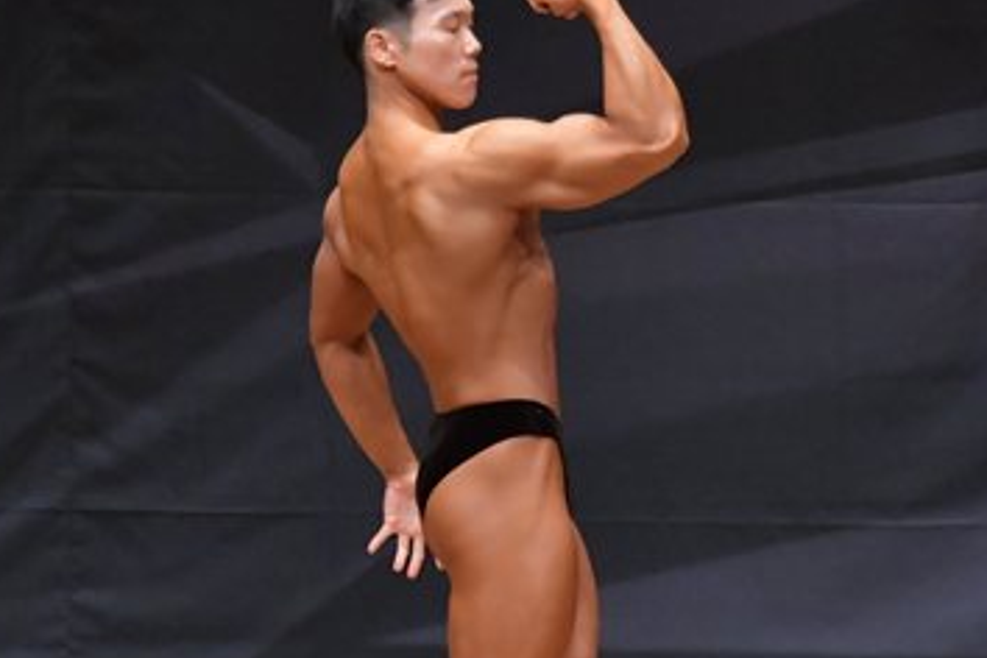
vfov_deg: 2.5
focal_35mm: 558
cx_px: 417
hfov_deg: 3.7
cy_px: 471
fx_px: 15297
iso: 6400
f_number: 5.6
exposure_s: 1/400
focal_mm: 170
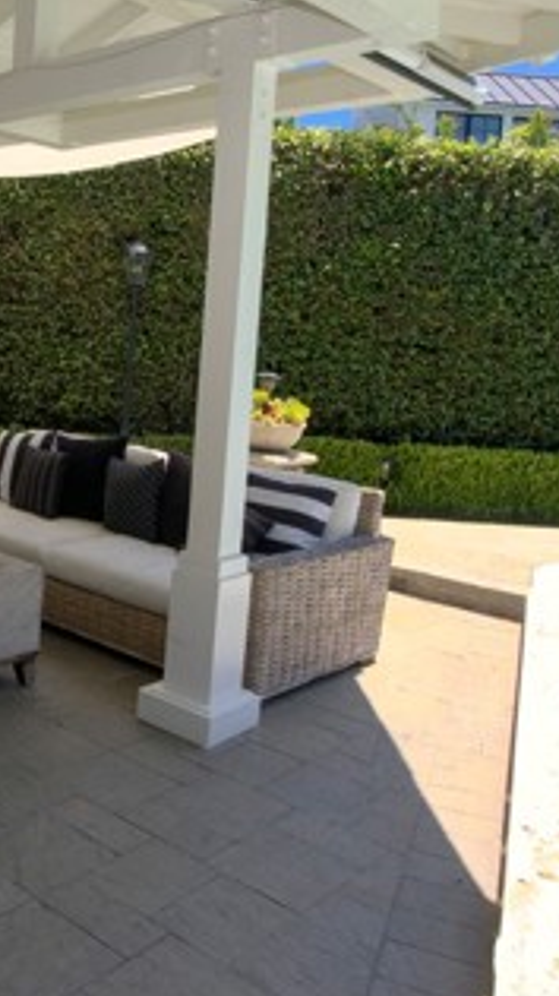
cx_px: 38
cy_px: 392
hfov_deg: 32.6
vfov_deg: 57.5
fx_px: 897
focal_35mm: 34
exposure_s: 1/125
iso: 800
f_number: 16
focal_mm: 16
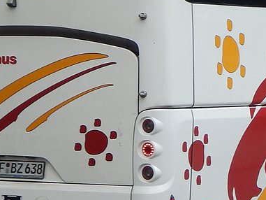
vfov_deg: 7.7
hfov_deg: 10.2
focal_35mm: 192
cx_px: 274
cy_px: 29
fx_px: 1476
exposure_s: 1/400
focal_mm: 10.9
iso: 125
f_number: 4
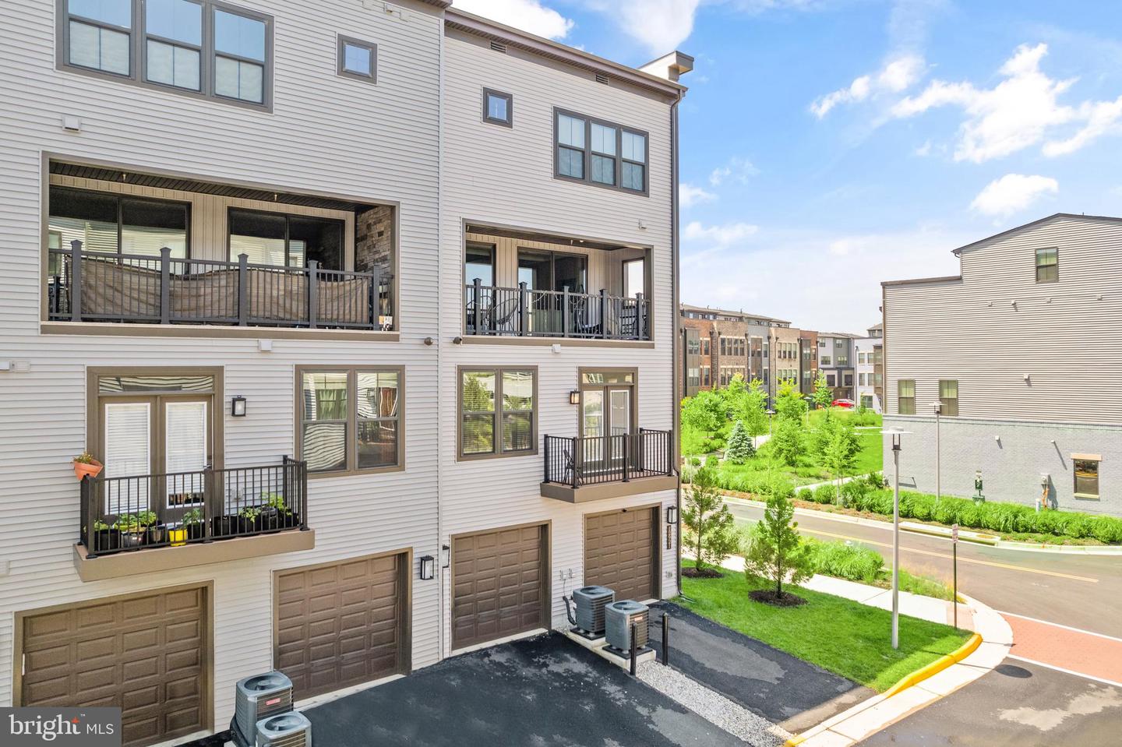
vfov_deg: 57.2
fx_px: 685
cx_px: 561
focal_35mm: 22
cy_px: 374
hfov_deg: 78.6
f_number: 2.8
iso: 100
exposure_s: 1/500
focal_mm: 8.38
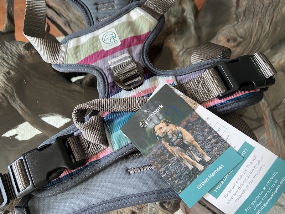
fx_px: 214
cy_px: 107
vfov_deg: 53.1
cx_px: 142
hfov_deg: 67.3
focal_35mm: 26
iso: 250
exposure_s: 1/60
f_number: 1.8
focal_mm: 4.25
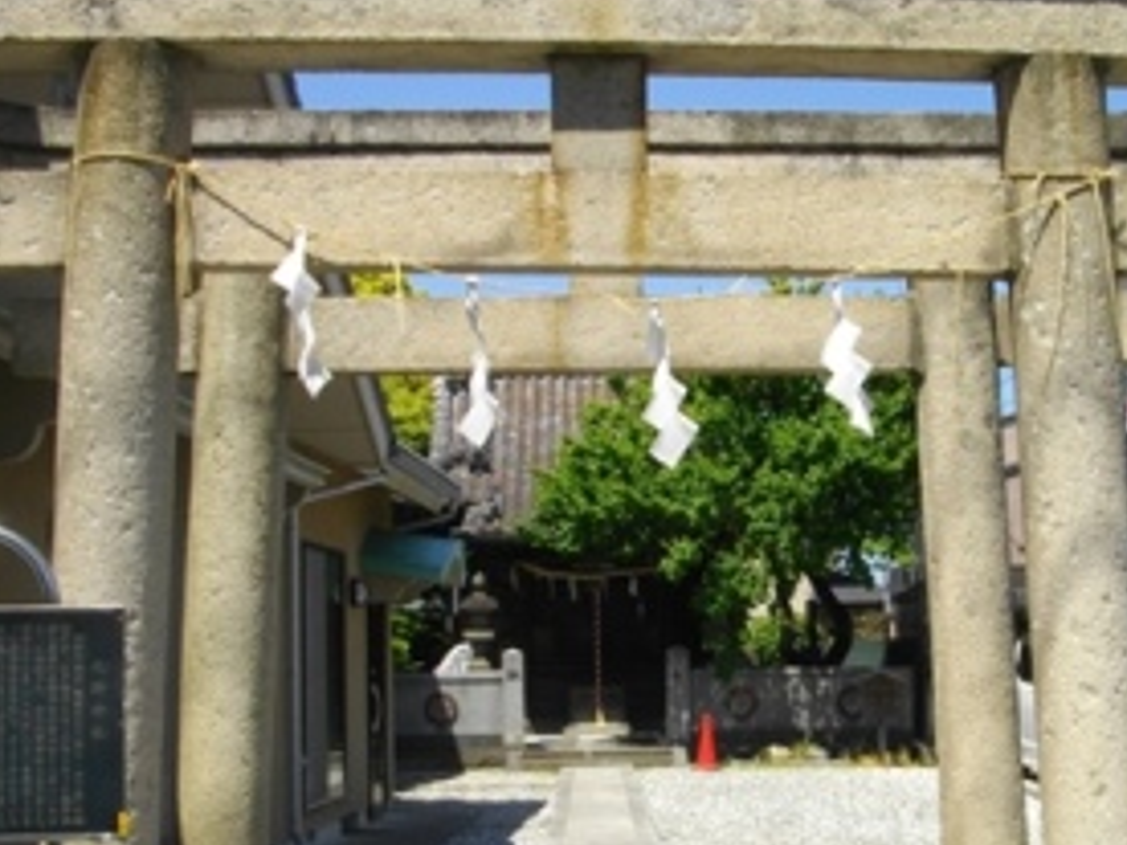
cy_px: 525
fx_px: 1888
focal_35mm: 58
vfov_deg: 25.2
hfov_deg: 32.5
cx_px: 862
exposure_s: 1/400
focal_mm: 5.7
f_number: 5.5
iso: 100
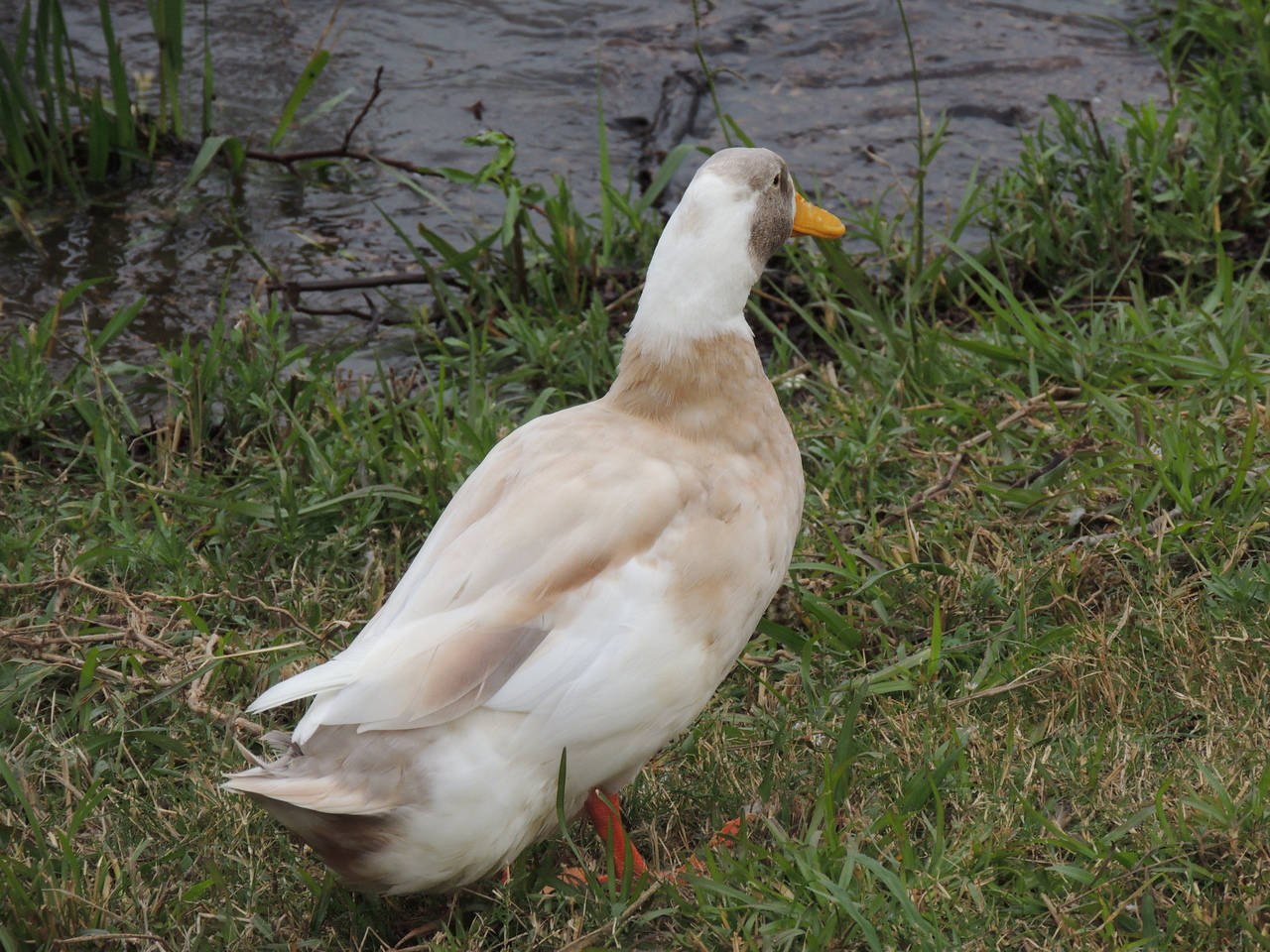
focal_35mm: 435
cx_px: 635
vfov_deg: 3.4
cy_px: 476
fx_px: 15959
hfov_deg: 4.6
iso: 220
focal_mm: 77.5
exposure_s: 1/800
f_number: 4.9
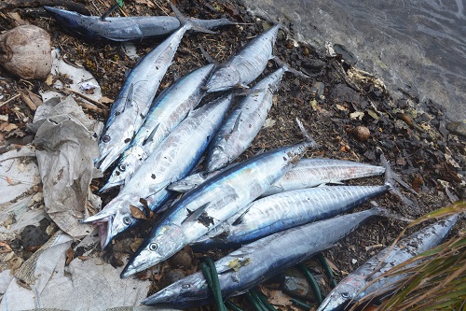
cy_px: 156
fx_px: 602
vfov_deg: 28.9
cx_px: 233
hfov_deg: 42.3
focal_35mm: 46
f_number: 8
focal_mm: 31
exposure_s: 1/250
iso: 180
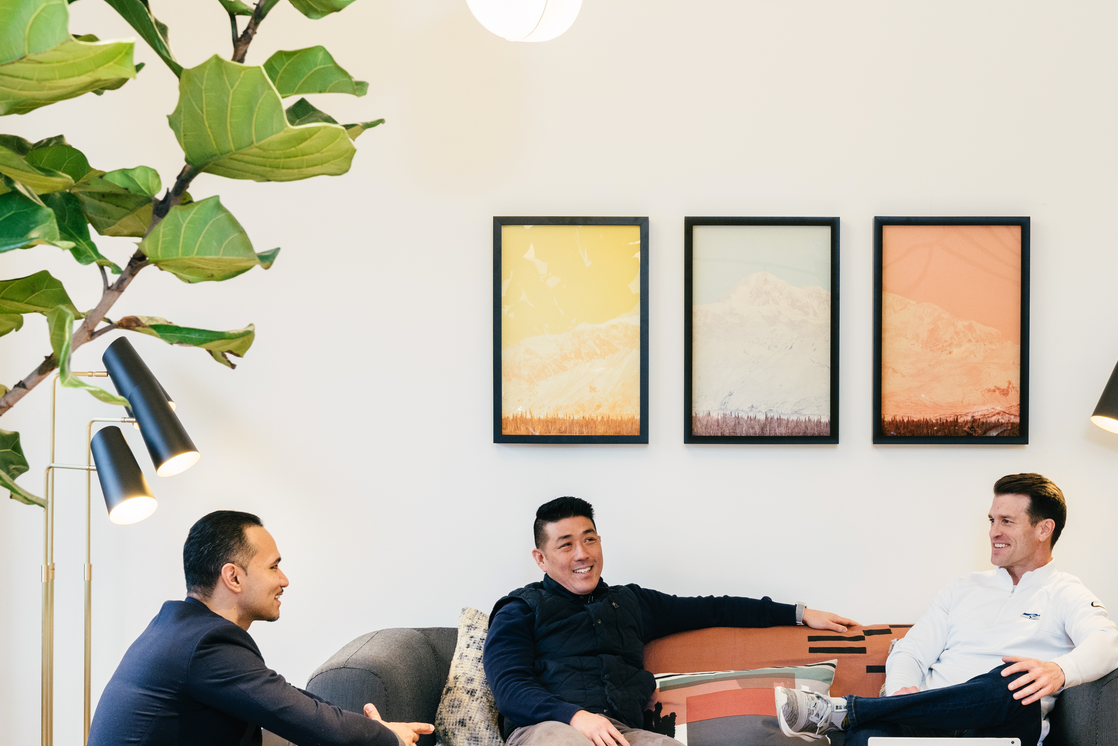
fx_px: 2050
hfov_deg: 30.2
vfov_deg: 20.6
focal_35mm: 66
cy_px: 441
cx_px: 766
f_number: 7.1
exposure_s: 1/15
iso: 1250
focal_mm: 46
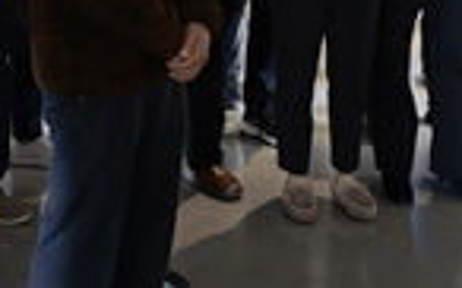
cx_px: 174
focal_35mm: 108
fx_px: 1359
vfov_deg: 11.3
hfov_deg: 19.3
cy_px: -215
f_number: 1.9
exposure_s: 1/25
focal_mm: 6.67
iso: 400
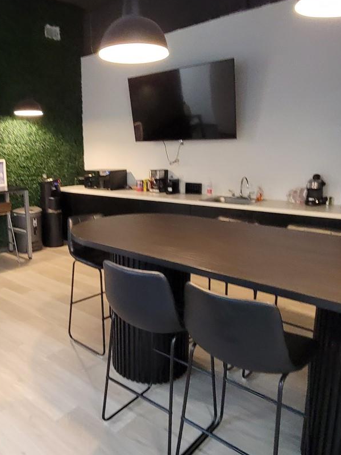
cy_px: 233
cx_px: 119
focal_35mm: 26
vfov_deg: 67.3
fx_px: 341
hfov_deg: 52.2
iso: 400
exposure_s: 1/30
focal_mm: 2.2
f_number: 2.2
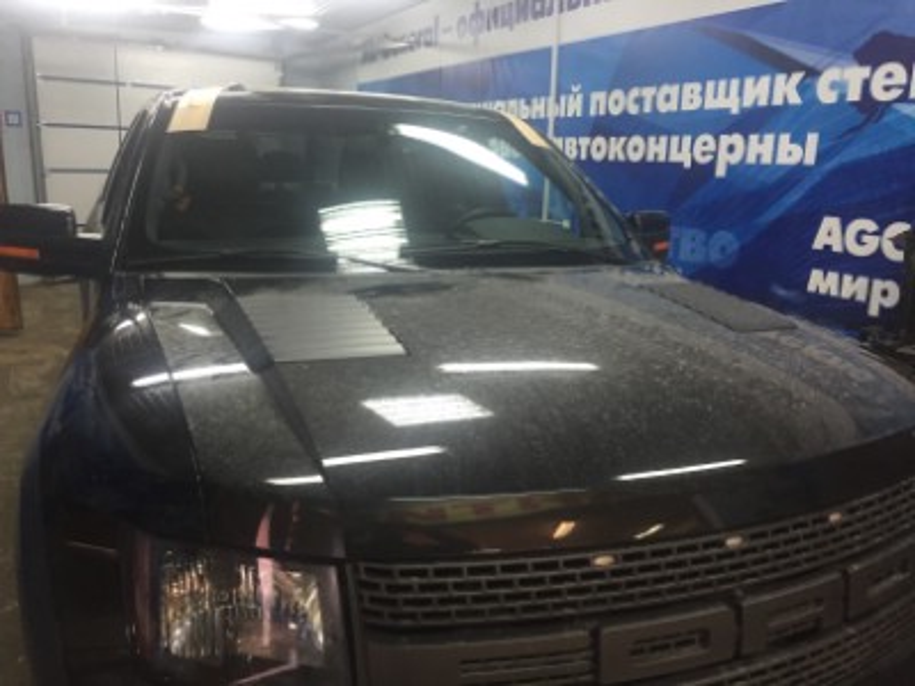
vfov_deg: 48.2
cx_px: 458
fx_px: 767
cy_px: 343
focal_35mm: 29
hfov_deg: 61.7
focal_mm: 4.15
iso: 160
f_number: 2.2
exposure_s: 1/33
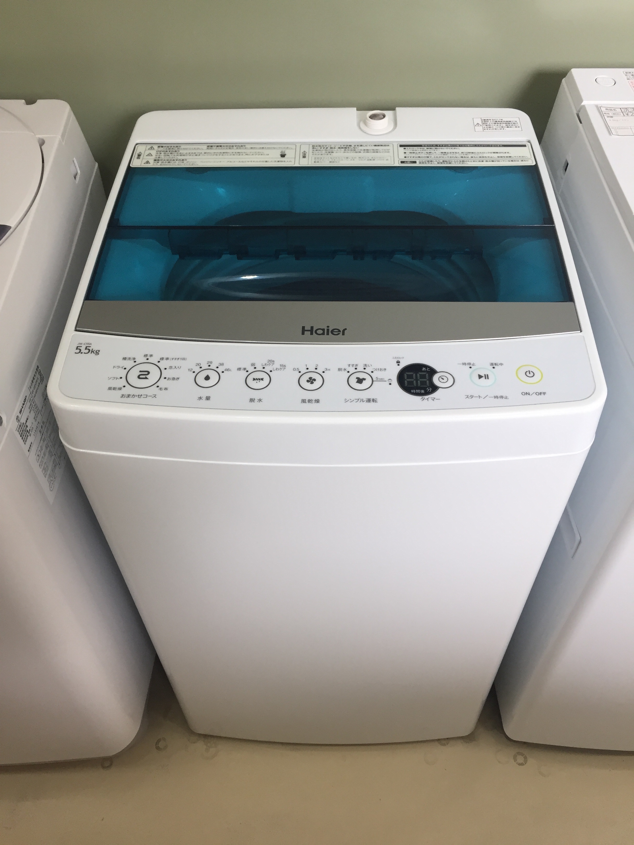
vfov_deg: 61.7
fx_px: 708
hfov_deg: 48.2
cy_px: 422
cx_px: 317
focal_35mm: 29
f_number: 2.2
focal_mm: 4.15
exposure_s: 1/33
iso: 32
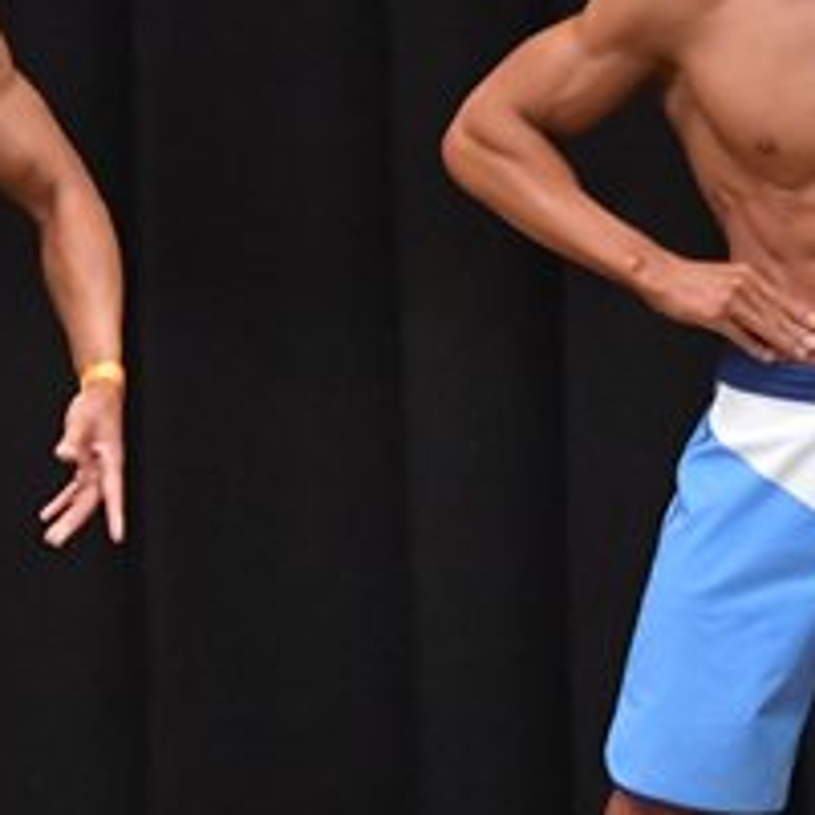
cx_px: 30
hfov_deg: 2.5
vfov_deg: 2.5
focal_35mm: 712
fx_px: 18966
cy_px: 580
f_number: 5.6
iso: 6400
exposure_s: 1/400
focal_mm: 145
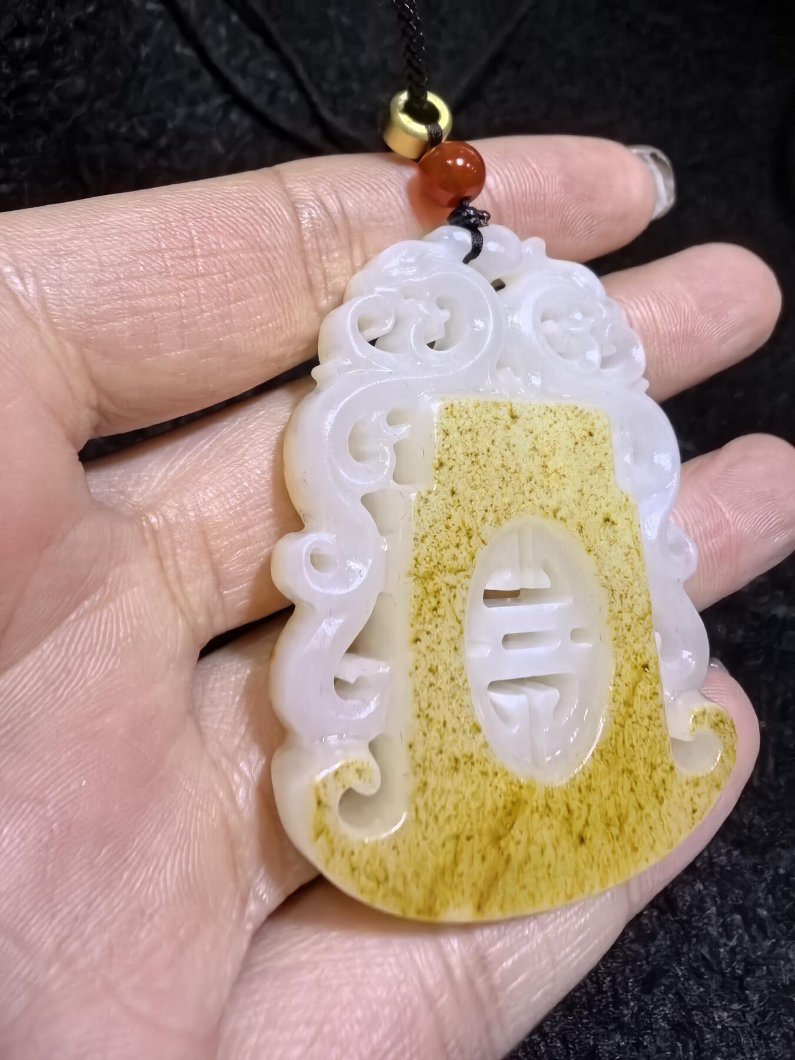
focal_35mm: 27
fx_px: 827
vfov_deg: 65.3
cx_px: 398
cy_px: 530
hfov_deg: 51.4
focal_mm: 1.95
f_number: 2.2
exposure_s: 1/333
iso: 640
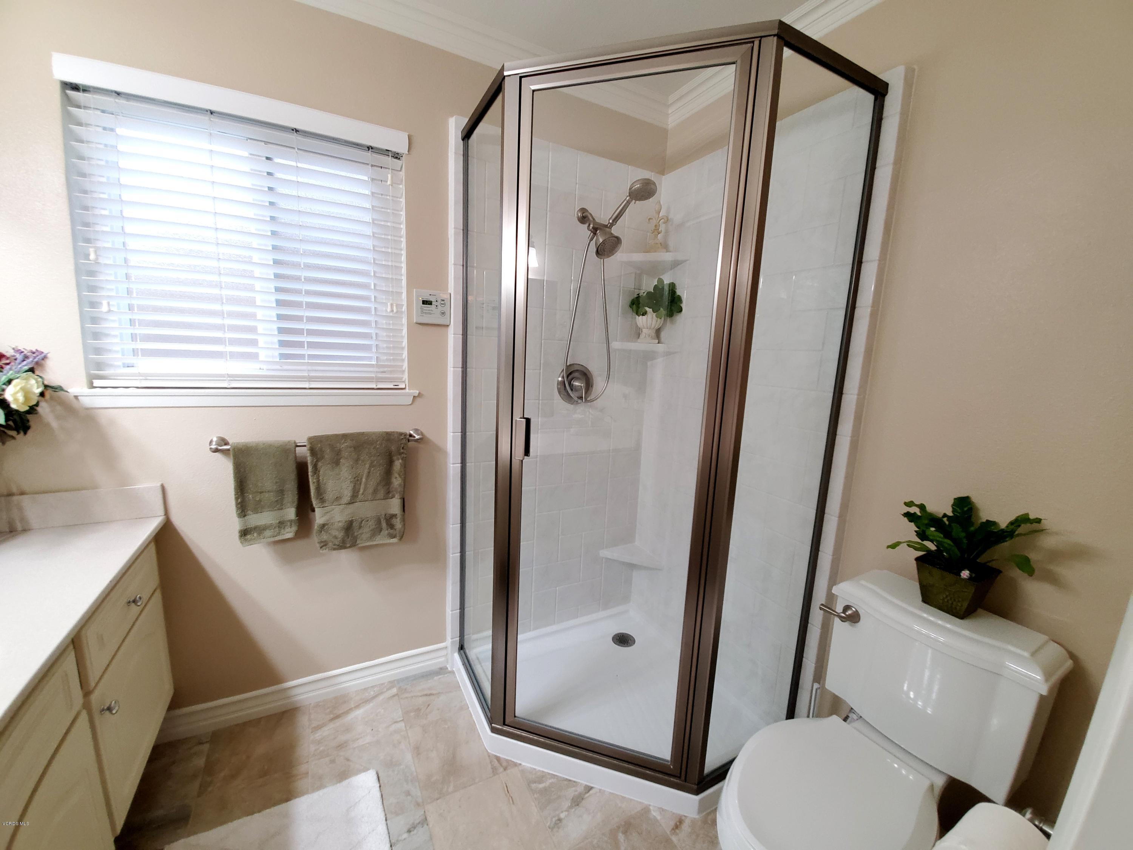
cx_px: 566
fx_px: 425
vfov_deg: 89.9
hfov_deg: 106.2
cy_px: 425
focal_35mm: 13
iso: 320
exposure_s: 1/60
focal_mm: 1.8
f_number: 2.2
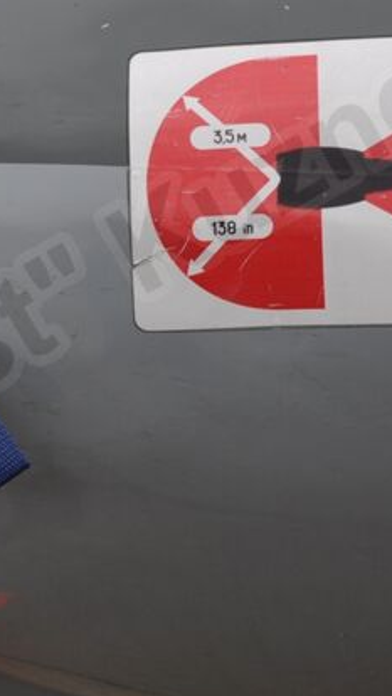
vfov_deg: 15.7
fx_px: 2512
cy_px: 134
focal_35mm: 136
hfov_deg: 8.9
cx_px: 7
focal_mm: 28
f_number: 5.6
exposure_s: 1/100
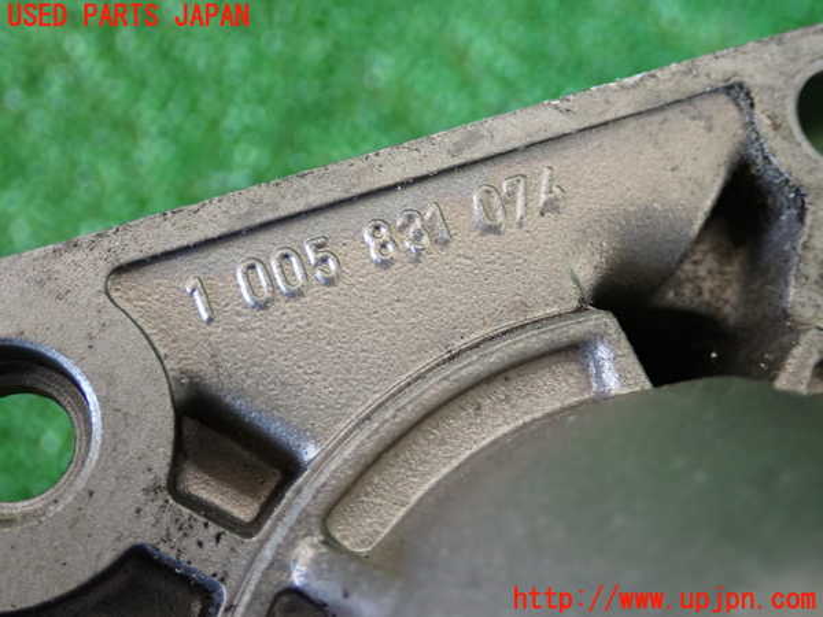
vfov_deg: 30.9
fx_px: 1117
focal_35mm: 47
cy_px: 308
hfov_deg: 40.4
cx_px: 412
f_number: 3.1
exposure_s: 1/50
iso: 250
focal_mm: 8.4
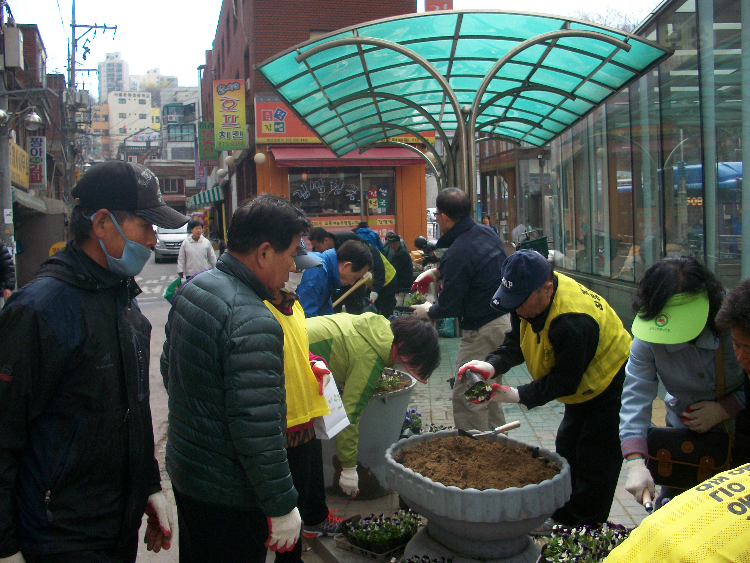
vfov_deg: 40.7
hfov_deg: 52.6
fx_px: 758
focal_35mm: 35
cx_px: 375
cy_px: 282
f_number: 3.1
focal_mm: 6.3
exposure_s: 1/400
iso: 80
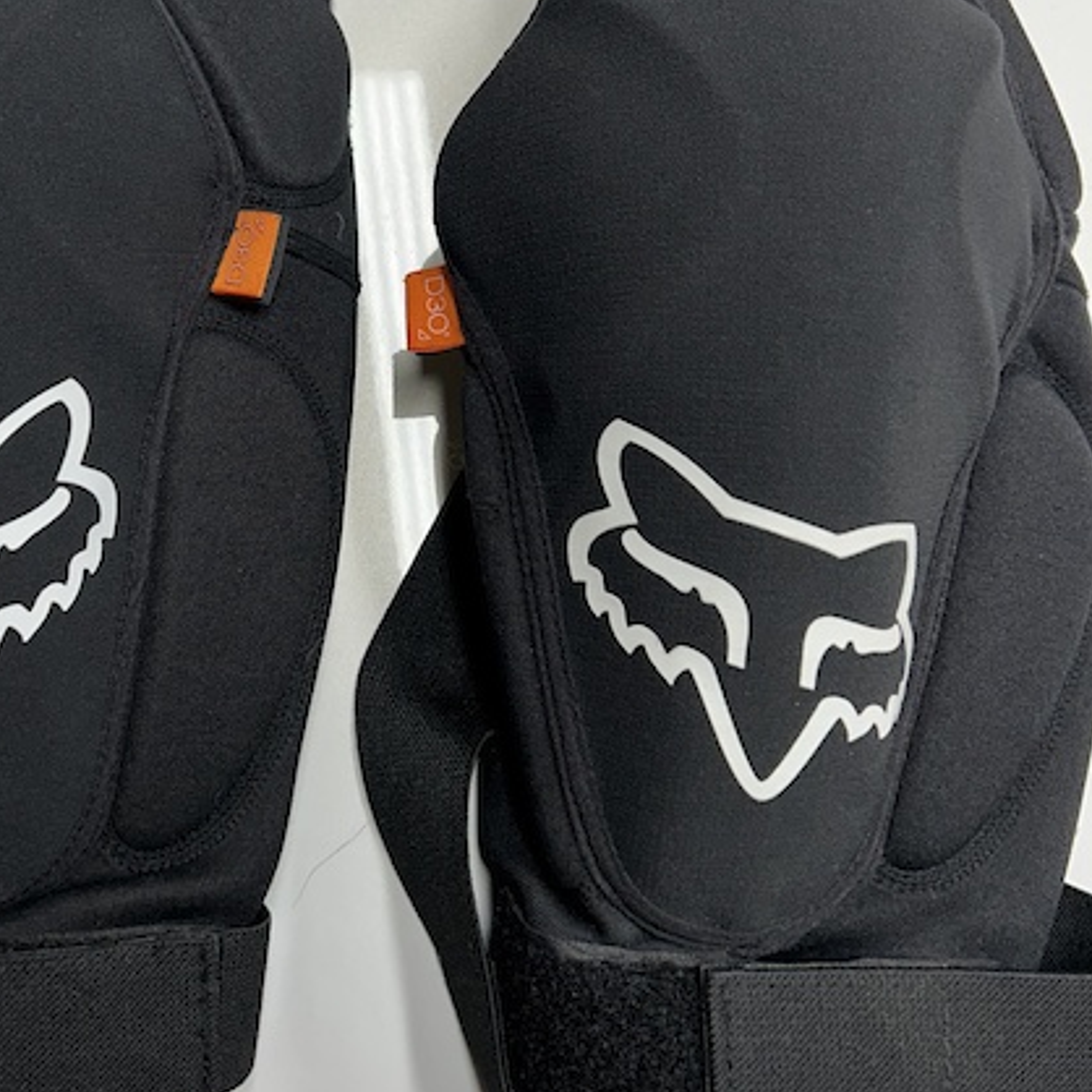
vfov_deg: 37.8
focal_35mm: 44
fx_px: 1570
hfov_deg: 38.0
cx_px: 371
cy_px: 332
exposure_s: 1/120
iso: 64
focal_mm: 5.7
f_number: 1.5
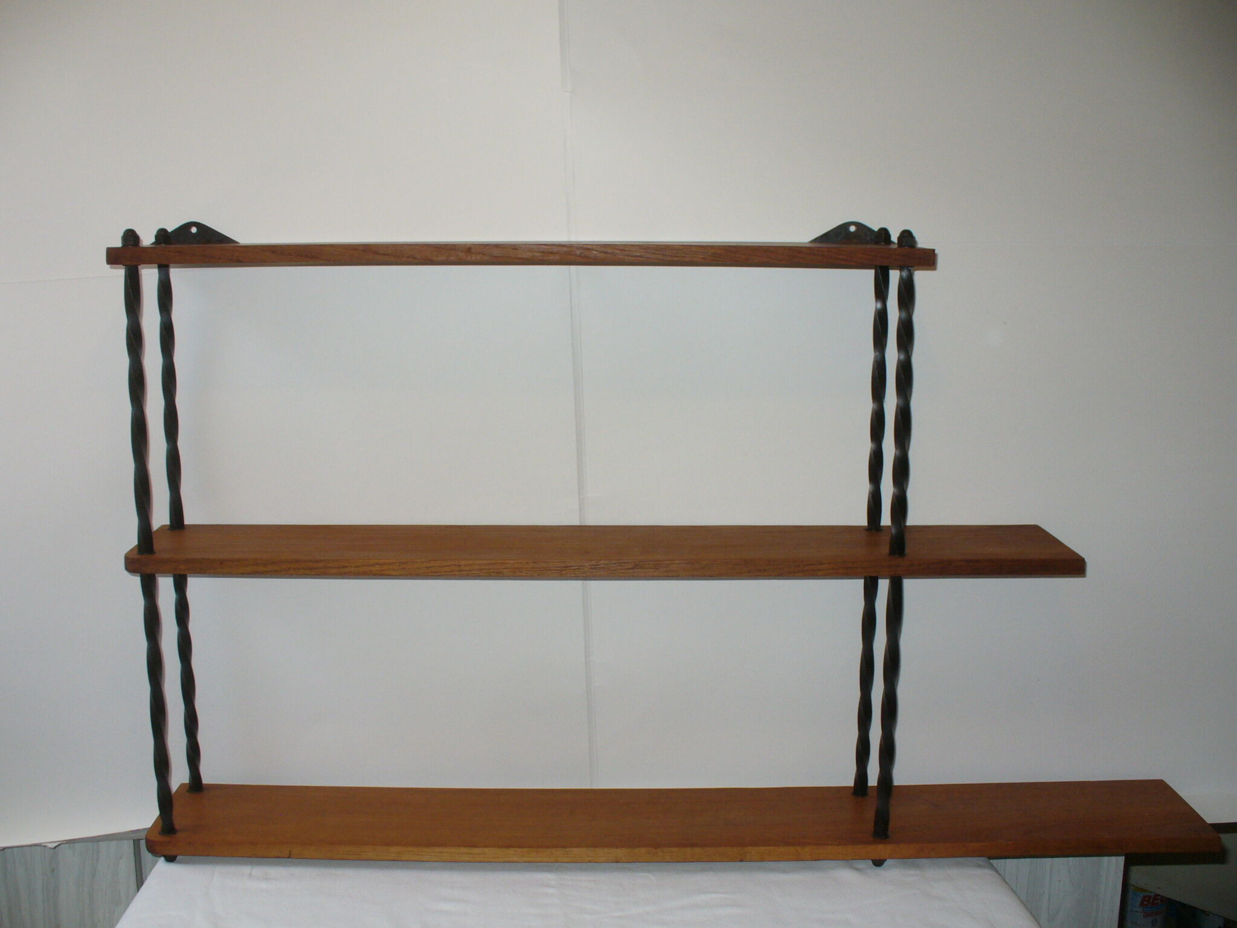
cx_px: 618
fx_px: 1322
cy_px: 464
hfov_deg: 50.1
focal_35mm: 37
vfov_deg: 38.7
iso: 100
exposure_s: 1/40
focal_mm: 6.1
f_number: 2.8
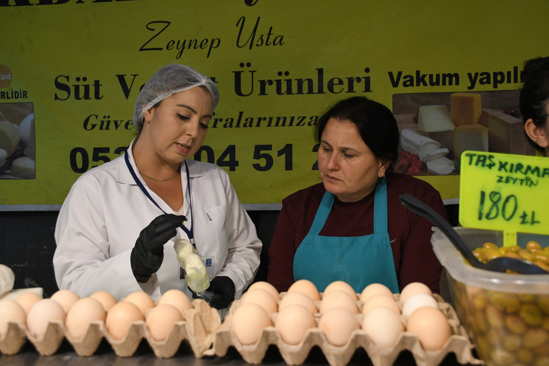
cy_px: 183
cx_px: 274
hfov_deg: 55.8
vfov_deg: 38.9
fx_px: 518
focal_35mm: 34
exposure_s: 1/125
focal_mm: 23
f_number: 5
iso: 1000
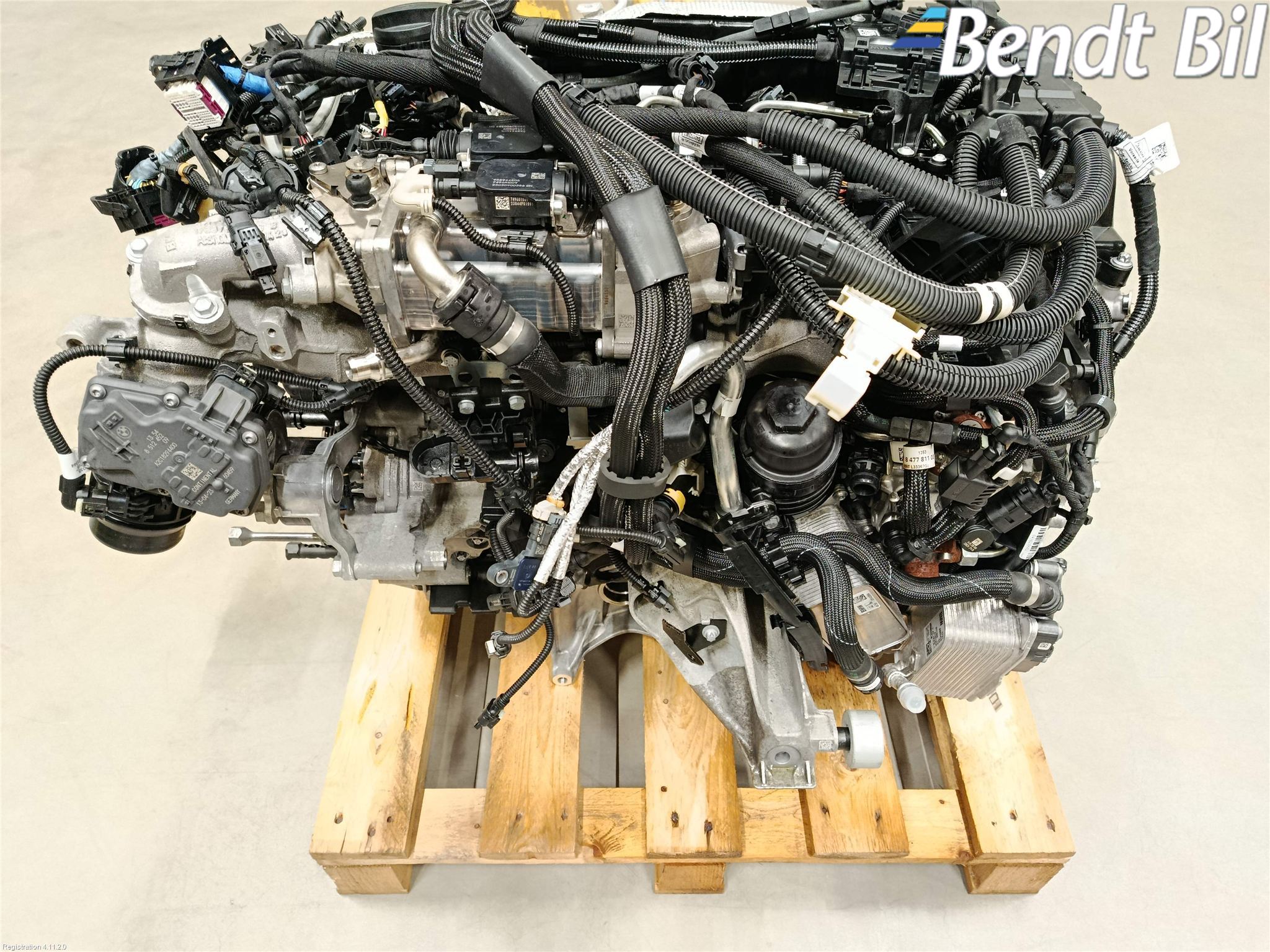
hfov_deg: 71.6
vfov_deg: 56.8
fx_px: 881
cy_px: 476
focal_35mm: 24
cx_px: 635
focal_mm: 5.24
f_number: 1.7
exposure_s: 1/25
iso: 1787
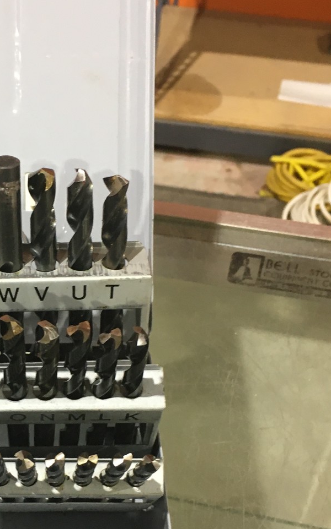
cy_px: 362
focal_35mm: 64
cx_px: 1
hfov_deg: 19.7
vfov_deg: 31.7
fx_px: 924
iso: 80
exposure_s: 1/30
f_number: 2.2
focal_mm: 4.15
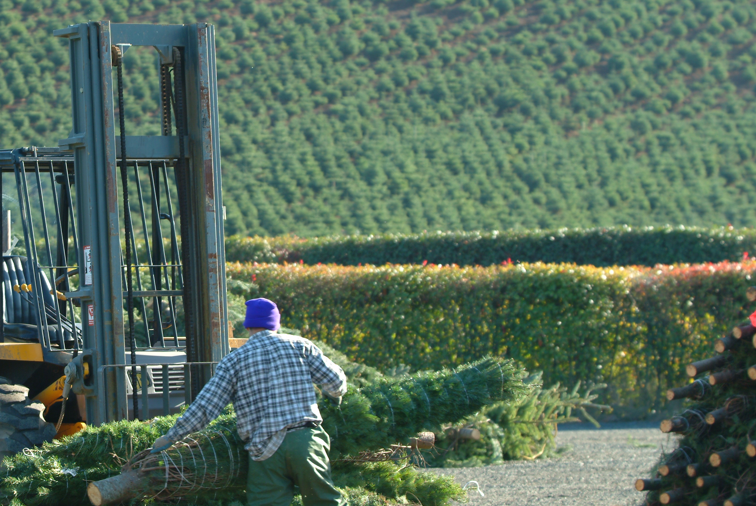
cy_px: 284
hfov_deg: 9.3
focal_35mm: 220
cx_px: 184
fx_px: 4621
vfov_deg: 6.3
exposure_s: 1/180
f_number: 3.3
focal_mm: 91
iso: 100
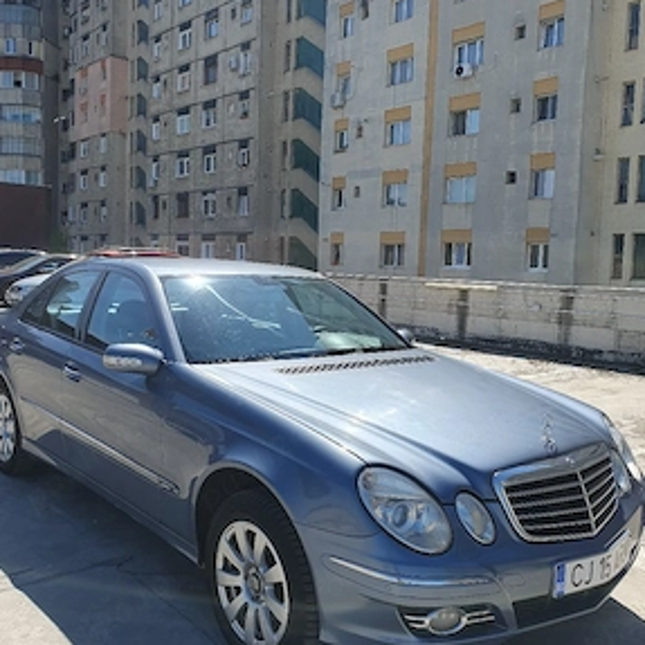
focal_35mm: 32
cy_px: 306
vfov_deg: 51.1
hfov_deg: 51.1
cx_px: 317
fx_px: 675
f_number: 2.4
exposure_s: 1/1667
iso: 50
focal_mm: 4.32
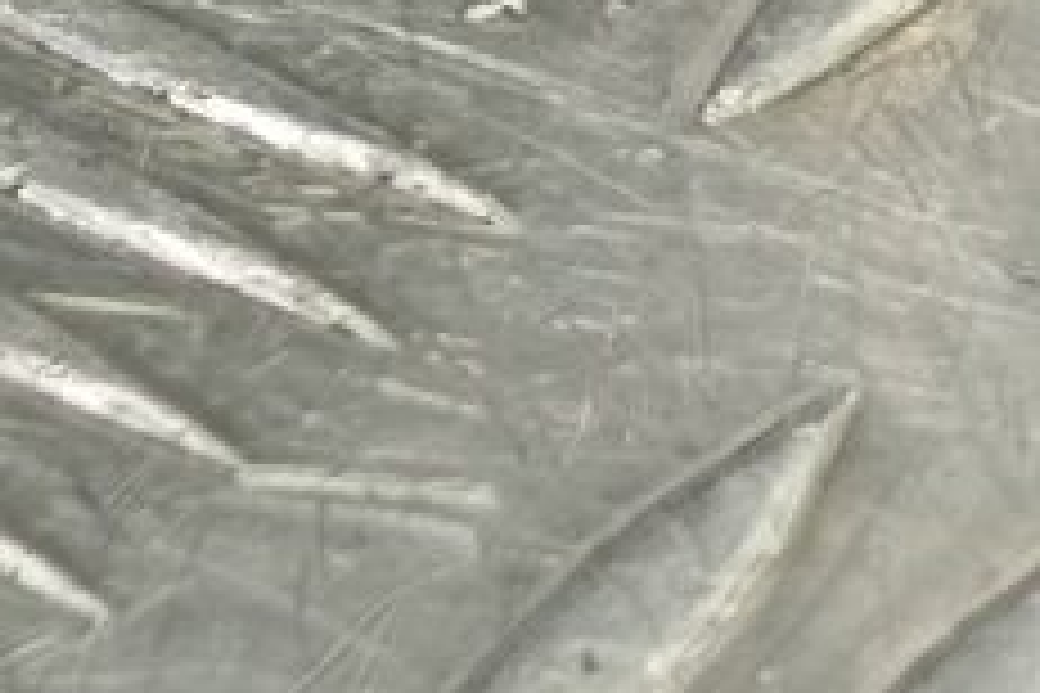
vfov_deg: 11.3
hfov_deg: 15.4
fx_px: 3062
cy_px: -819
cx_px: -1045
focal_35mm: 106
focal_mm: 4.11
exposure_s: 1/50
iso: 123
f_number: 1.6
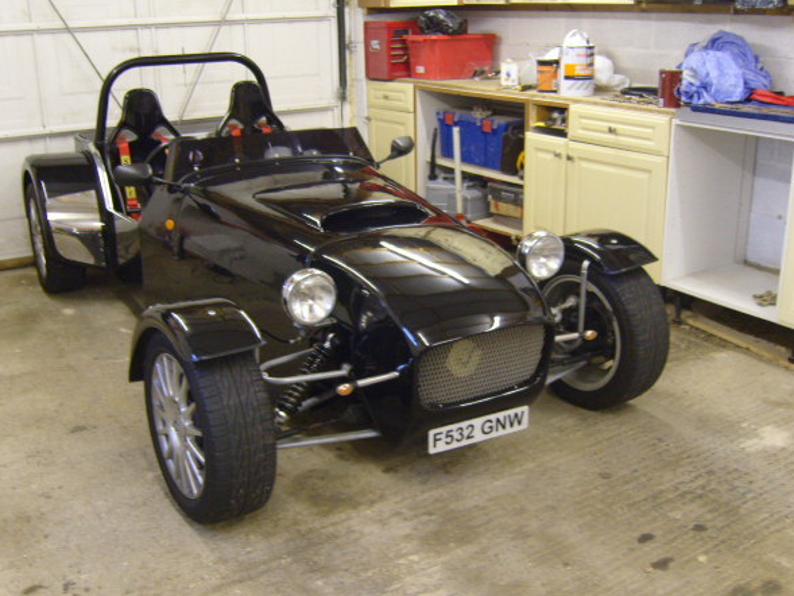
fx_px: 872
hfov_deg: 49.0
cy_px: 309
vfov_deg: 37.7
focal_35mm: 38
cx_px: 380
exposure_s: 1/15
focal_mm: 7.4
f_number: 2.8
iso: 200
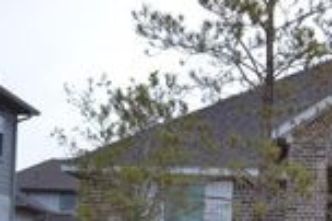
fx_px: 912
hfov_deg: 19.8
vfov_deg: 13.5
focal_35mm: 99
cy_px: 253
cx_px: 363
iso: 200
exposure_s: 1/125
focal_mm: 20
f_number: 4
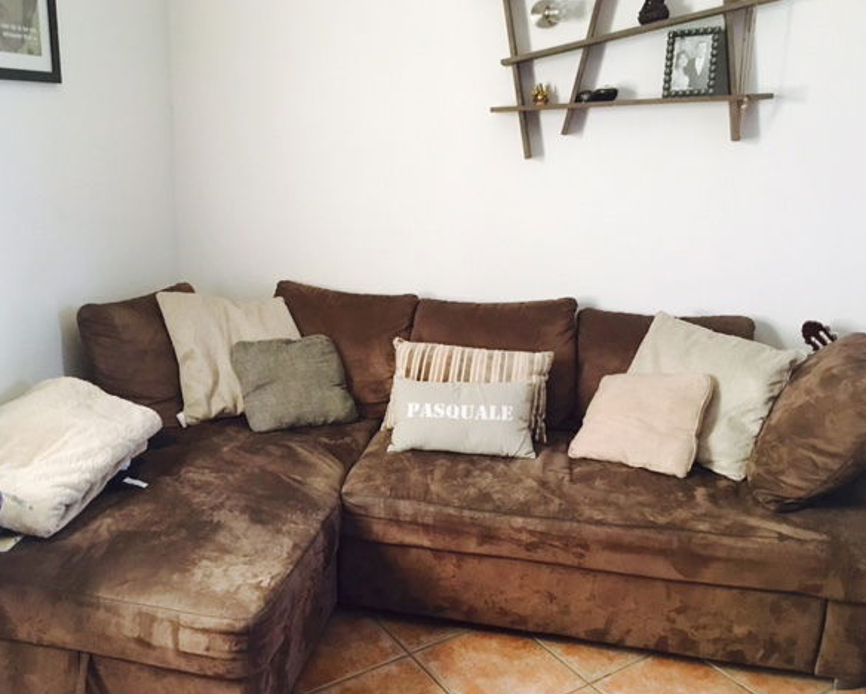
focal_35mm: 31
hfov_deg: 57.1
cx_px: 414
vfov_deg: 47.2
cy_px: 343
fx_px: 795
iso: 200
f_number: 2.2
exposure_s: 1/25
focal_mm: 4.15
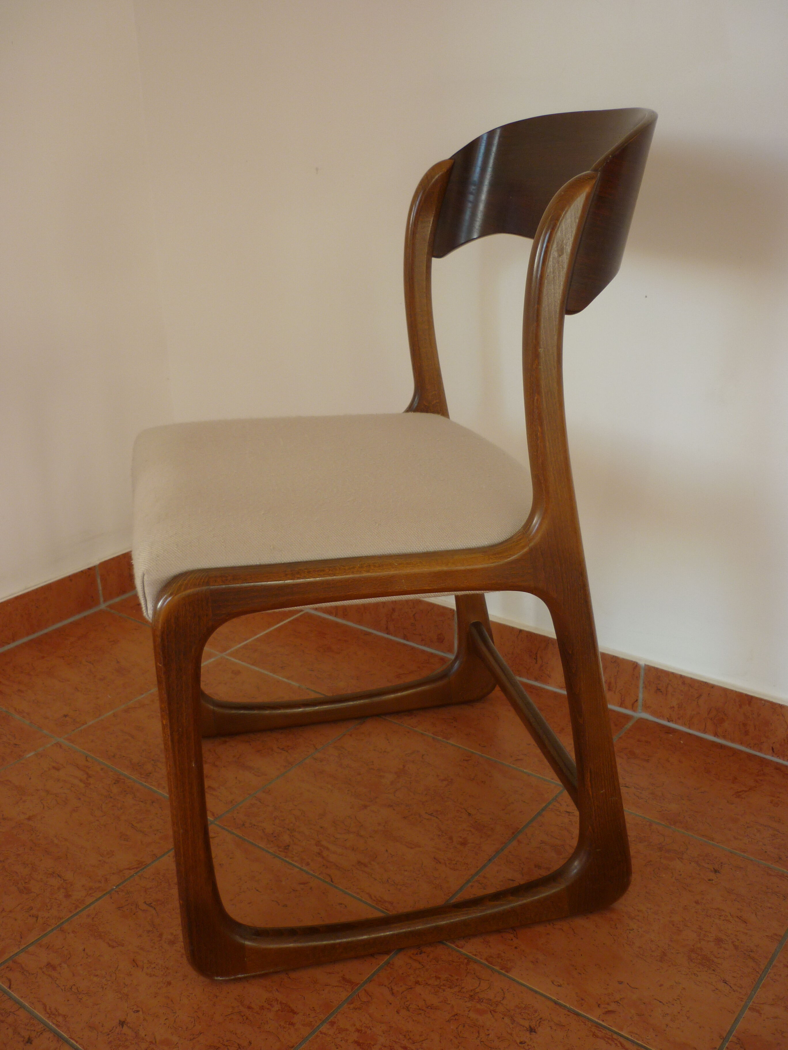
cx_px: 394
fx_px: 1002
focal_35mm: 33
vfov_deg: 55.4
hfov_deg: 42.9
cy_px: 525
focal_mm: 5.5
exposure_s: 1/60
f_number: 2.8
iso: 80
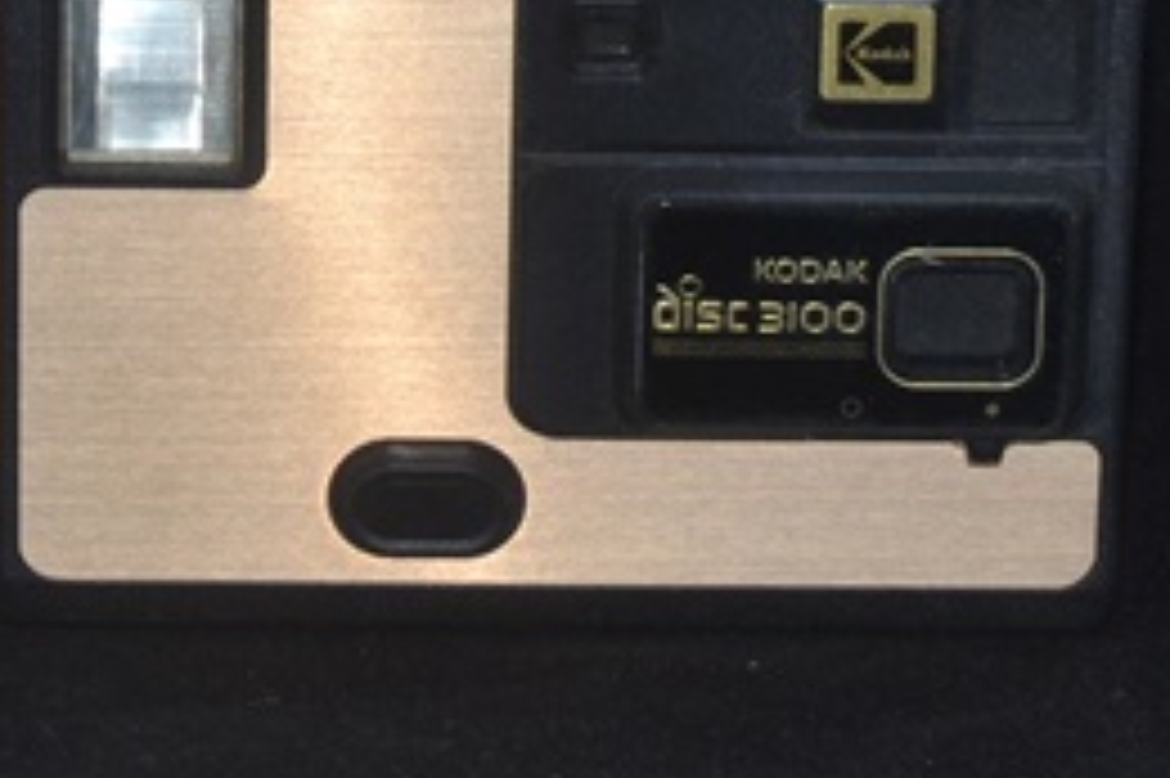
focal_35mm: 231
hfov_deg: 8.8
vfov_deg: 5.9
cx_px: 1382
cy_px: 61
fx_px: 7502
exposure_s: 1/60
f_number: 8
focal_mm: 40
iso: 100
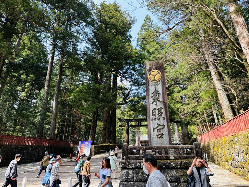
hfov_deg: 69.4
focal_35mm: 25
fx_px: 180
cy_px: 93
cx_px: 125
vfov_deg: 54.9
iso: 80
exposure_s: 1/469
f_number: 1.78
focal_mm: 6.86
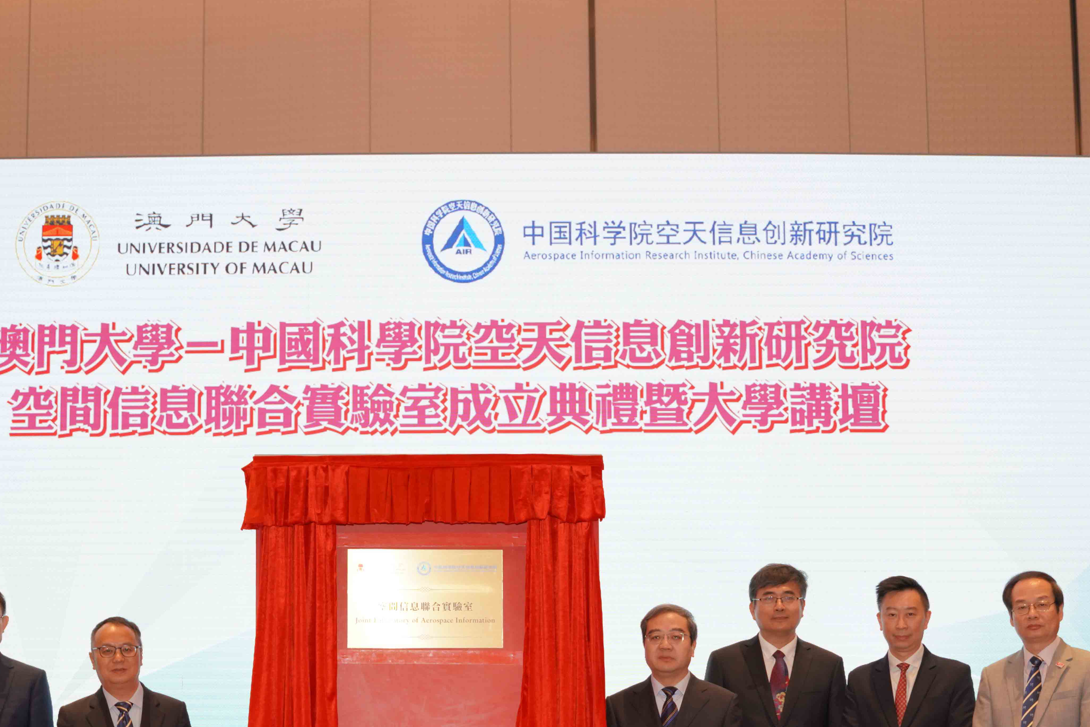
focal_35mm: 60
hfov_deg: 33.4
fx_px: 1817
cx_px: 474
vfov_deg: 22.0
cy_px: 673
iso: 640
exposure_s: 1/250
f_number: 2.8
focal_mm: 31
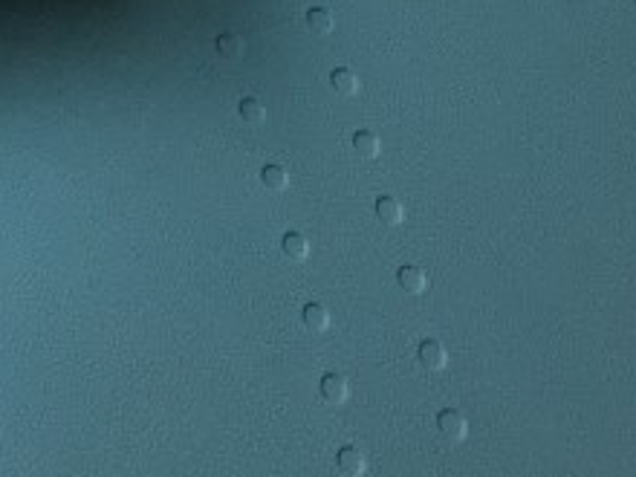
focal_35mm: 135
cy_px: -474
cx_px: -543
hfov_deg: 13.1
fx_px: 2480
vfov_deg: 10.2
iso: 32
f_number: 2.2
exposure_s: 1/30
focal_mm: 4.15
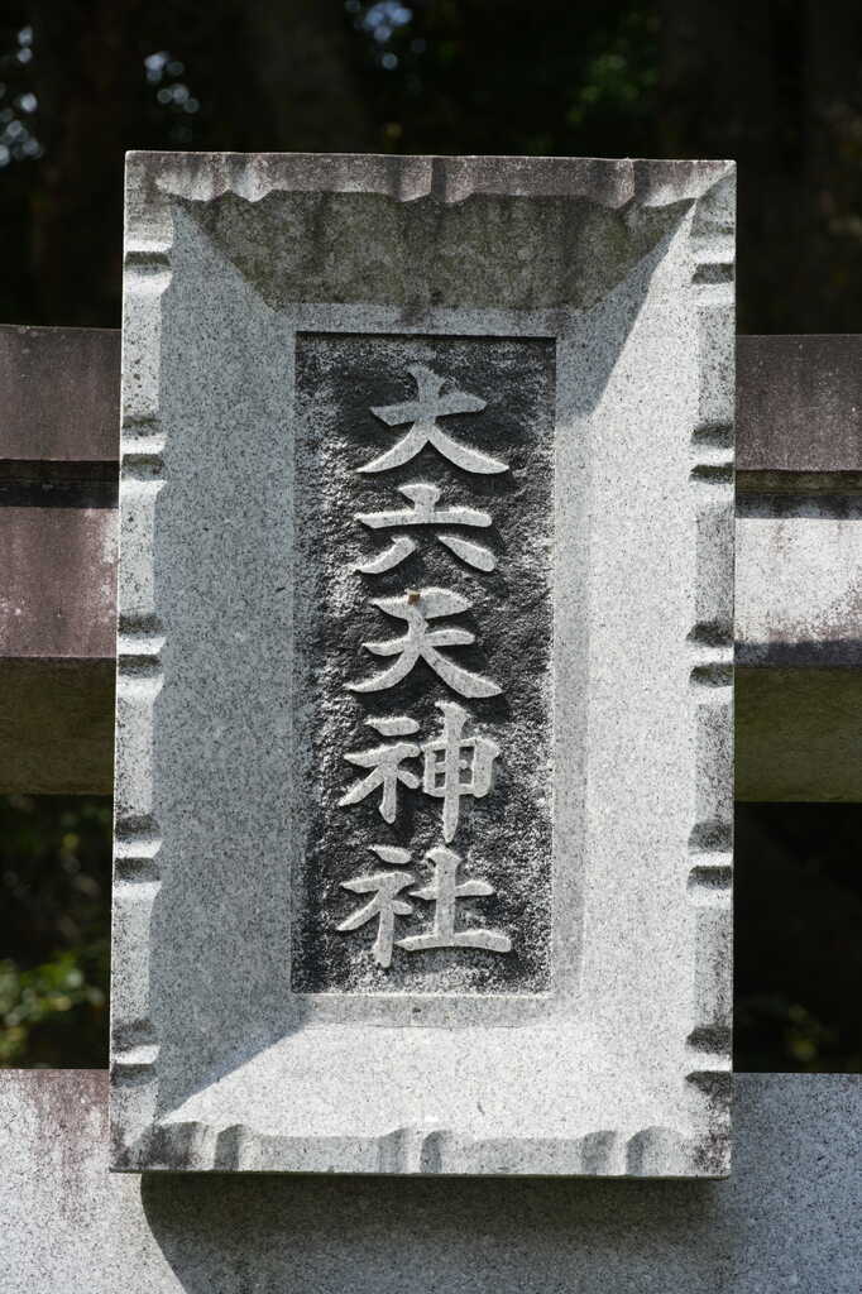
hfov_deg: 8.9
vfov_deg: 13.3
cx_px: 431
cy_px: 647
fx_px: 5552
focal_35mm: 154
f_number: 7.1
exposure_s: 1/250
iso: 100
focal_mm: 103
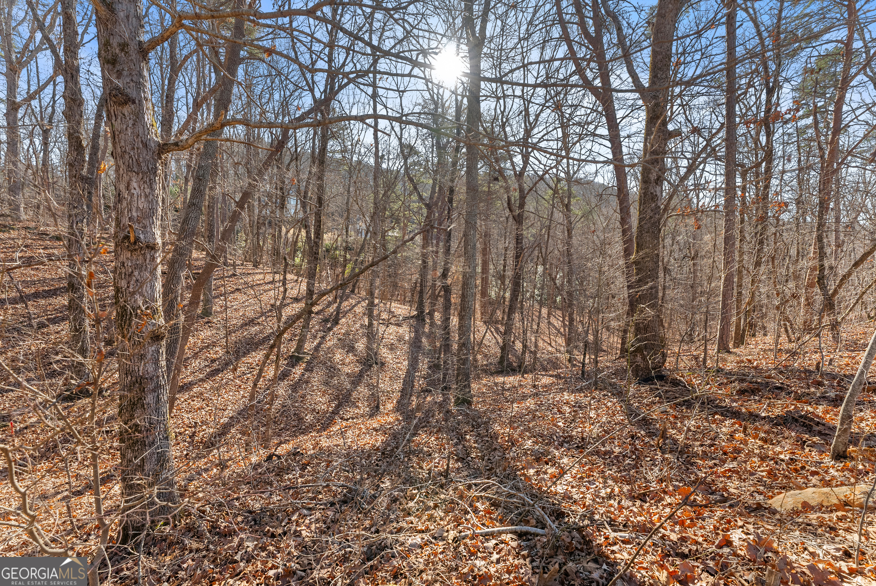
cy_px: 293
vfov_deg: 81.3
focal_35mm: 14
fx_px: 341
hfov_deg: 104.2
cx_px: 438
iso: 640
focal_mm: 14
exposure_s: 1/125
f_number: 7.1
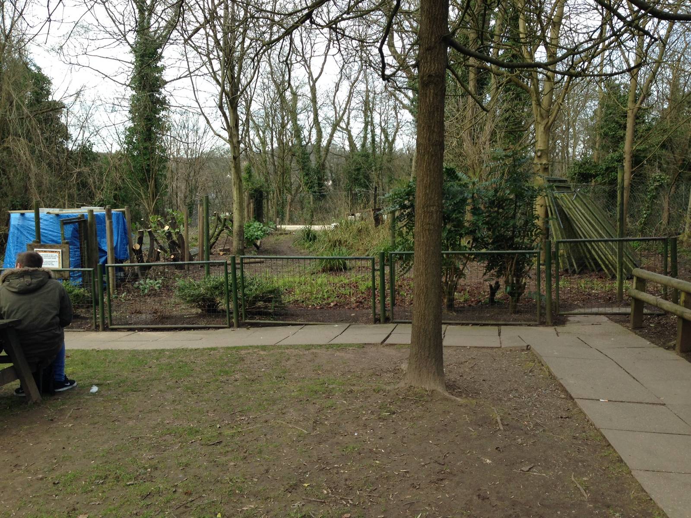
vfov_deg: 42.9
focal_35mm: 33
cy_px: 259
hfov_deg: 55.4
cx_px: 346
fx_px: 659
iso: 50
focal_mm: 4.12
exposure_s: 1/287
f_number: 2.4
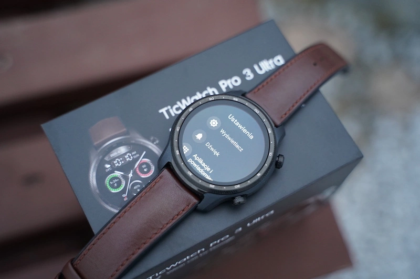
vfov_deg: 28.5
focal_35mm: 47
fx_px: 547
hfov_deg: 42.0
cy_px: 140
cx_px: 210
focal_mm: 47
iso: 2500
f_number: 2.8
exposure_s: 1/160
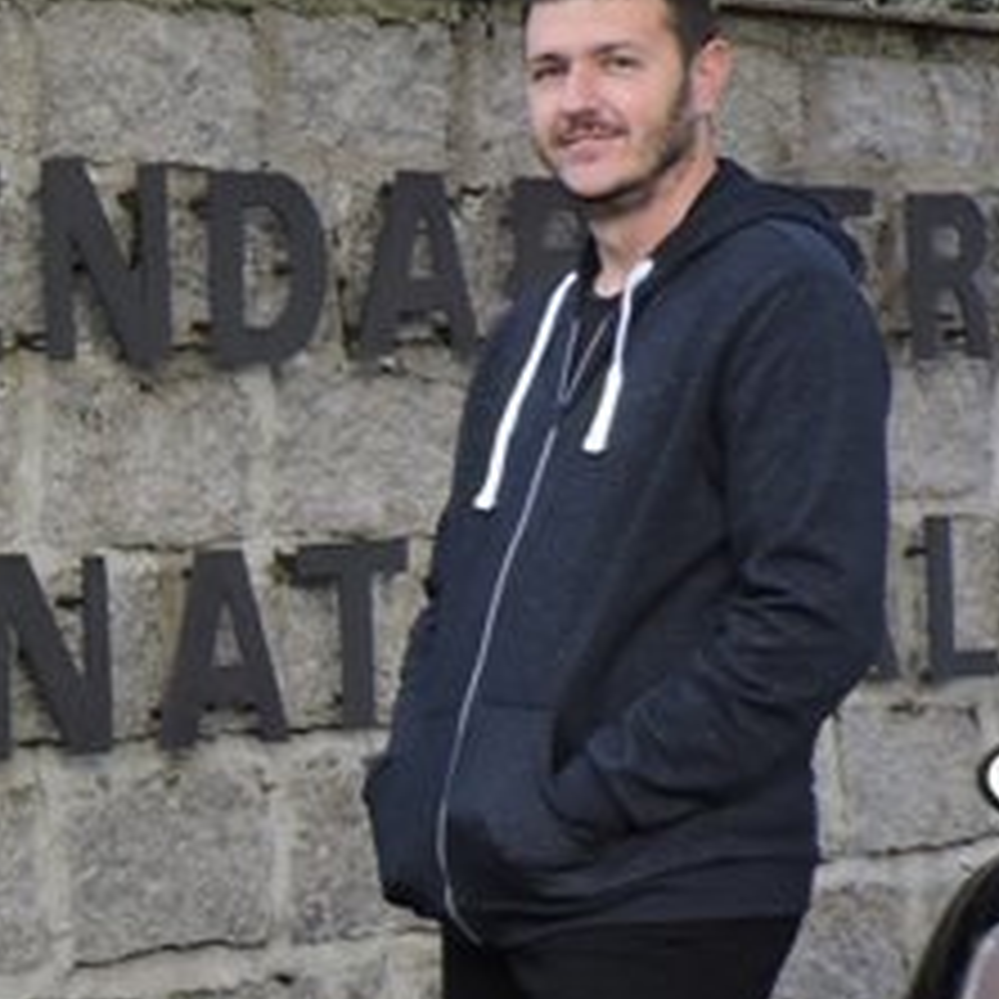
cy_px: 558
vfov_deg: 10.7
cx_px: -1206
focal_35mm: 163
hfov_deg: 9.7
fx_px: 5322
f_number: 3.3
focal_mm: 7.1
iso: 100
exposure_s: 1/100
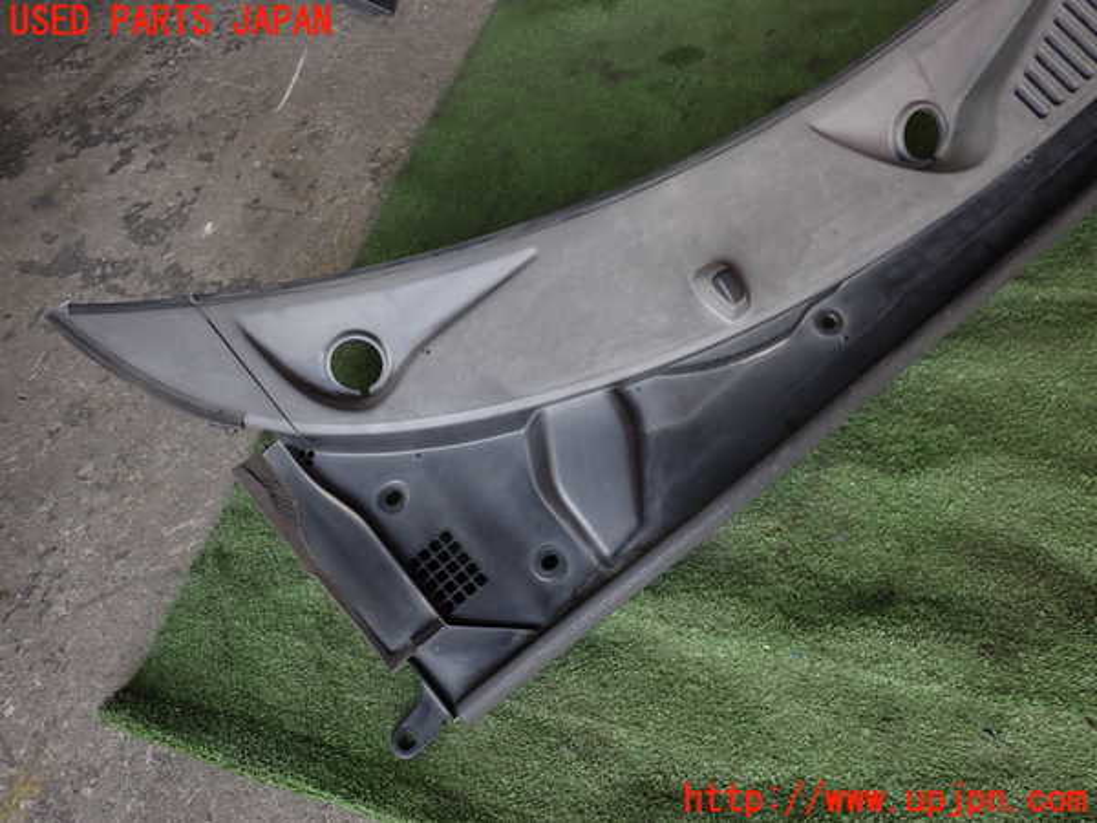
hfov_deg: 60.0
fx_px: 951
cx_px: 548
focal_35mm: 30
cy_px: 412
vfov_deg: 46.8
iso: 100
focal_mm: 5.4
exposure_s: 1/80
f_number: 2.3
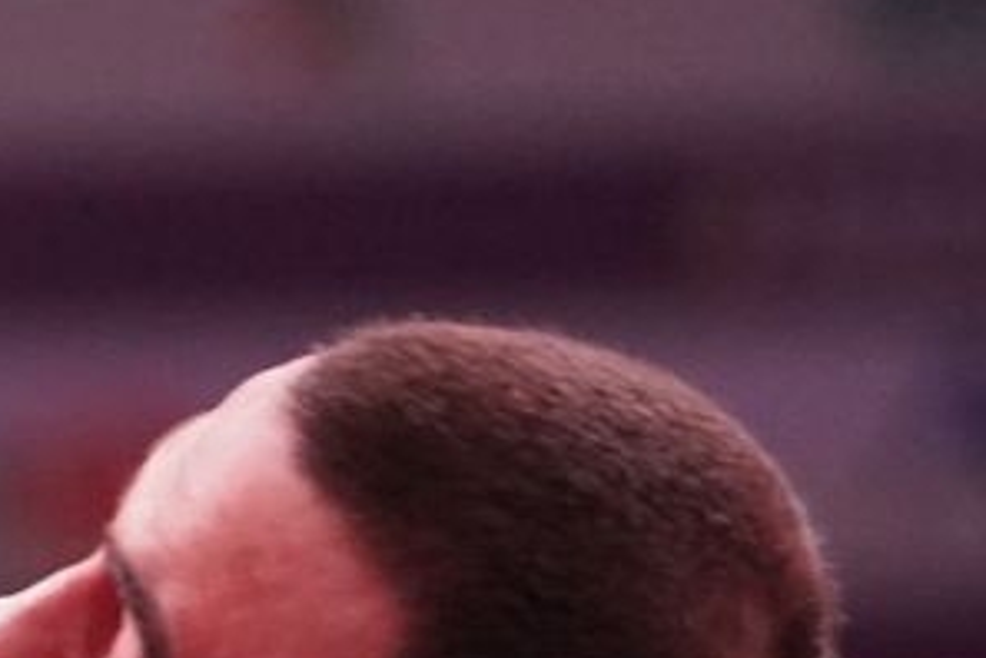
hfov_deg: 1.7
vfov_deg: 1.1
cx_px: -747
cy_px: 1156
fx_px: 32837
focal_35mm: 1199
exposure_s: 1/1000
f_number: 2.8
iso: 4000
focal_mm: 198
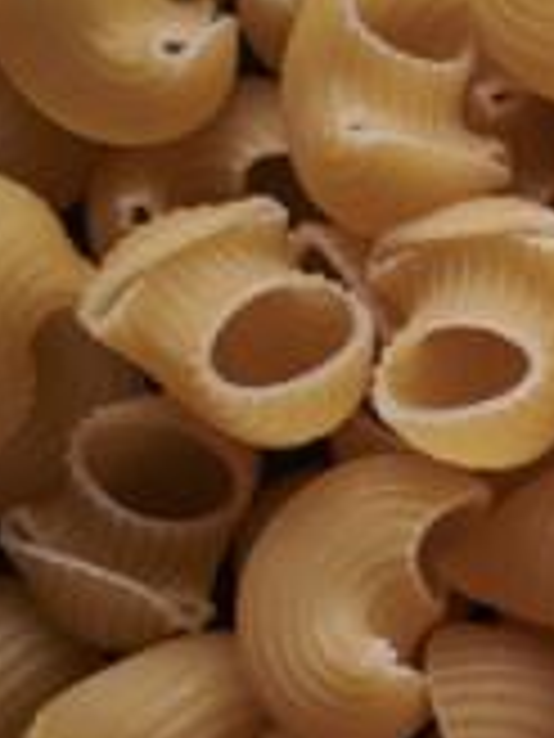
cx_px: 1766
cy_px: 1044
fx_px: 5015
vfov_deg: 8.3
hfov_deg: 5.8
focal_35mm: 235
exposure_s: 1/100
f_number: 8
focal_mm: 50
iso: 160
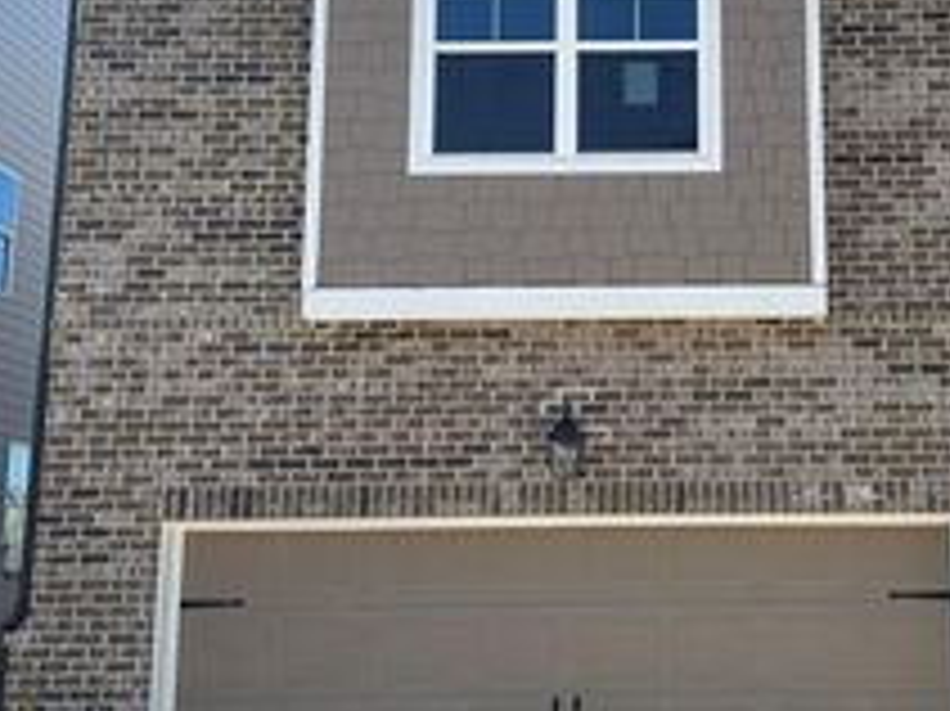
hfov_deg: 33.4
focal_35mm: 57
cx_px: 657
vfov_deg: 25.5
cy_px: 236
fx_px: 1563
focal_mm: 6.86
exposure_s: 1/2299
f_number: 1.78
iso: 80
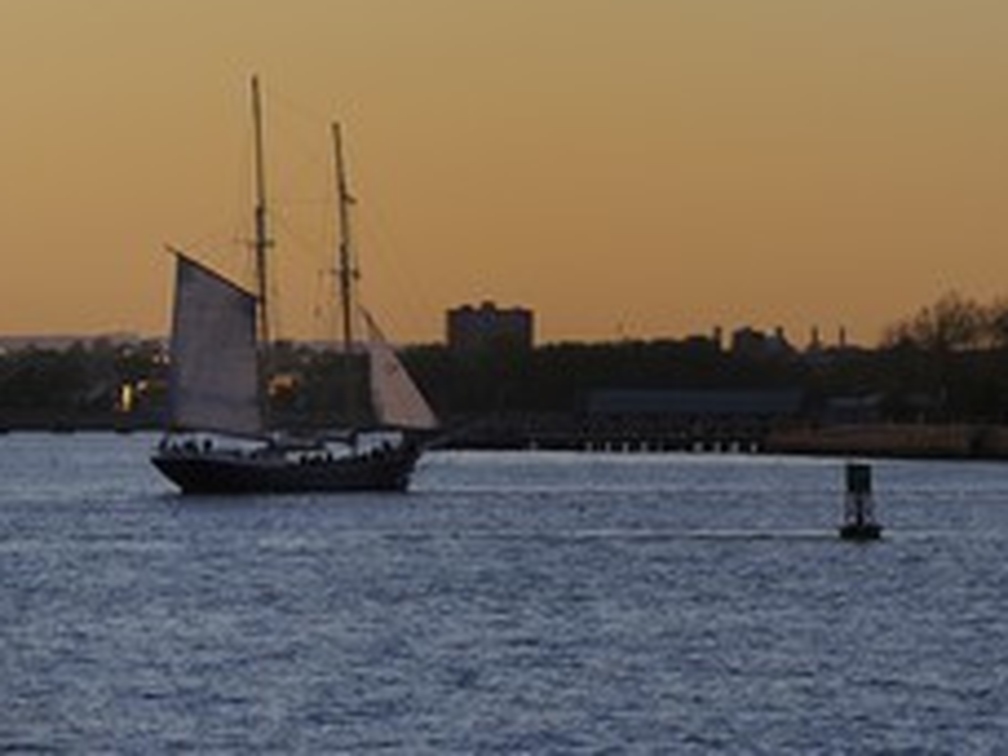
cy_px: 146
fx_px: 8270
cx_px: 902
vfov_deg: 5.2
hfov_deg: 7.0
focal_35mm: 284
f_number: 8
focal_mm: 160
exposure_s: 1/320
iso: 400
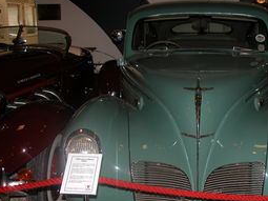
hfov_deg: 34.3
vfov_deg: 26.4
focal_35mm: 55
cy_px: 127
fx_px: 426
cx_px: 199
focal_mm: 8.9
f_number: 2.8
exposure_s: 1/60
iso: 100
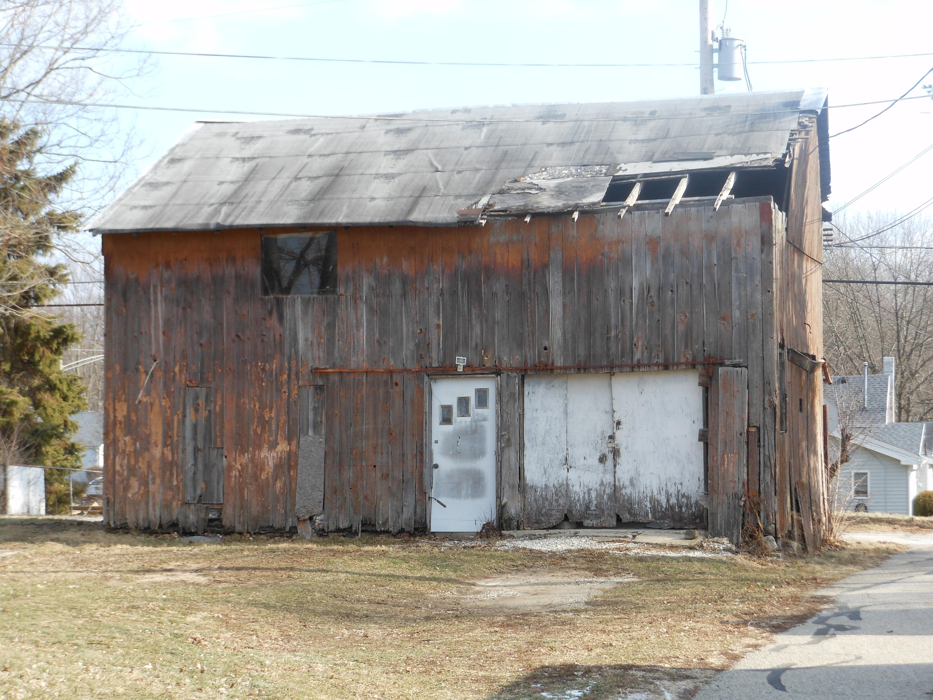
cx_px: 466
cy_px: 350
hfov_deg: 26.3
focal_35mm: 74
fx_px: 1995
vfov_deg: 19.9
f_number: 5.2
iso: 80
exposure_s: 1/160
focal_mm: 13.2
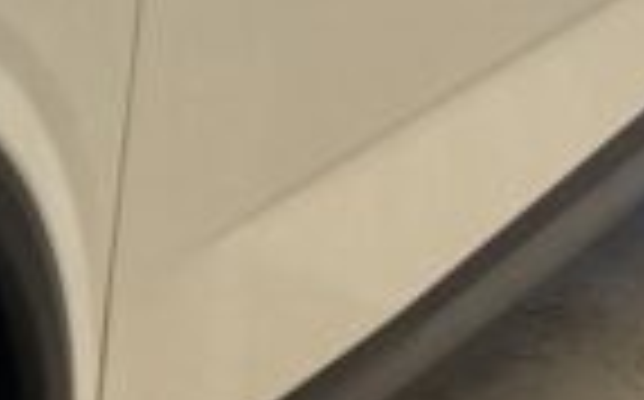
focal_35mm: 198
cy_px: 139
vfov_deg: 6.6
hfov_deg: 9.5
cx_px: -842
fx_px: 3471
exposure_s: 1/100
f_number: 1.8
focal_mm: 4.25
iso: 50
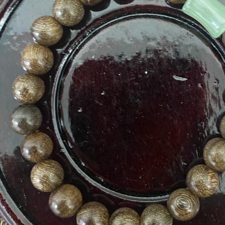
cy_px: 82
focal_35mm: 52
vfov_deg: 32.6
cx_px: 162
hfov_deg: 32.3
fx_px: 382
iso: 800
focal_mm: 4.25
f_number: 1.8
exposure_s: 1/25
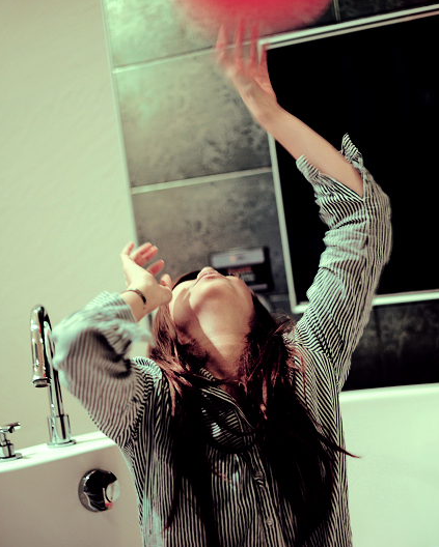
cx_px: 276
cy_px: 274
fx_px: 1152
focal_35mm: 71
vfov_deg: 26.8
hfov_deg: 21.5
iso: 450
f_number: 1.4
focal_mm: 50
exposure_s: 1/40
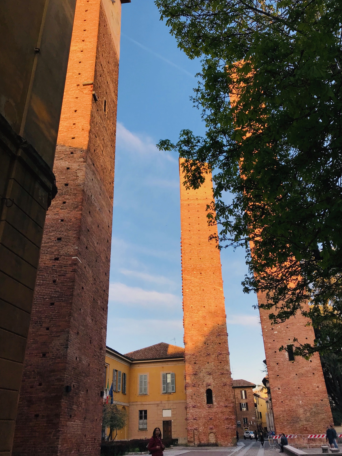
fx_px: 382
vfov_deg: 61.7
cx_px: 171
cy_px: 226
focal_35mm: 29
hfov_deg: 48.2
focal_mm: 3.99
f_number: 1.8
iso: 20
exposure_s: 1/496
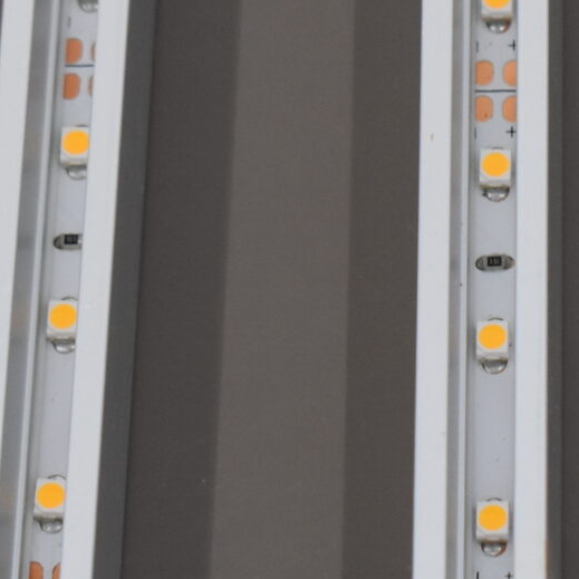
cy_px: 101
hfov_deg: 5.8
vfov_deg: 5.8
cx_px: 695
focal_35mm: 302
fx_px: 5715
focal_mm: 48
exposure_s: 1/125
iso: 800
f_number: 5.3
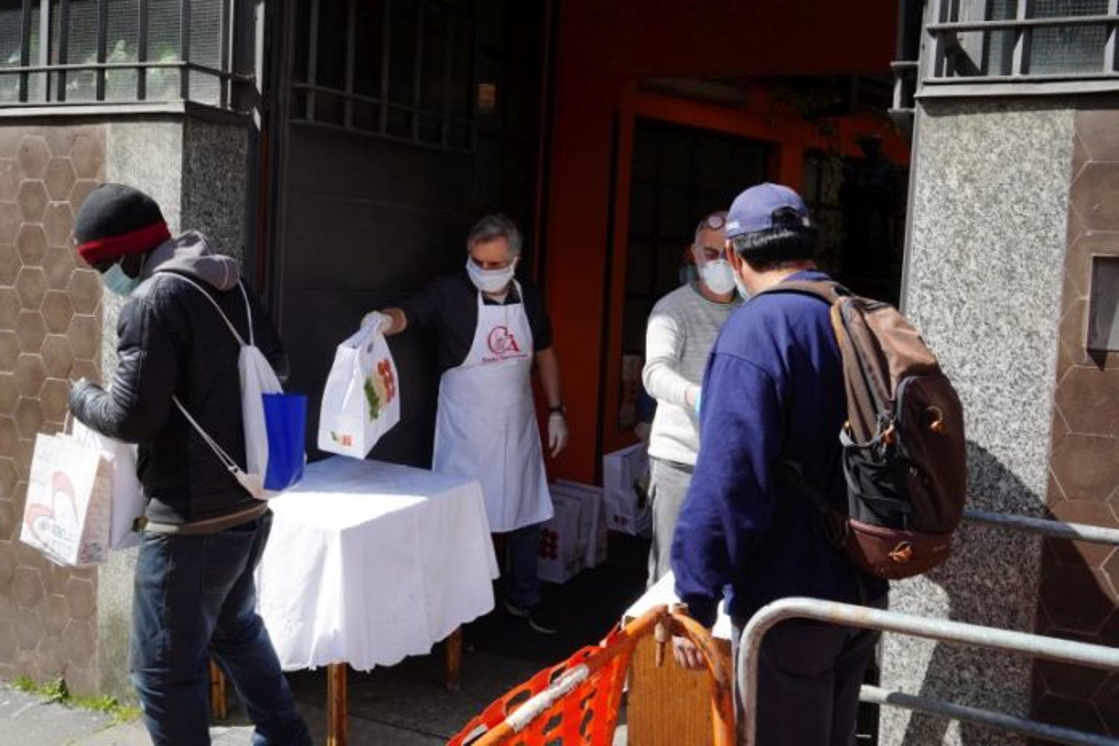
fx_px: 1088
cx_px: 560
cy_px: 373
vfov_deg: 37.9
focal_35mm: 35
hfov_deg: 54.4
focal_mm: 35
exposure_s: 1/320
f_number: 14
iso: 800
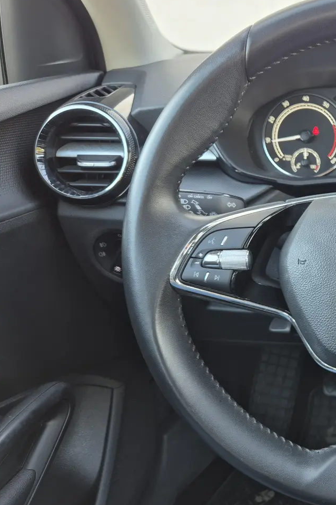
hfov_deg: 32.3
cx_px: 372
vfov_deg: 53.1
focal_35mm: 36
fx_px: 504
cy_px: 256
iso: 80
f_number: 1.8
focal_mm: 5.4
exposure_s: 1/50
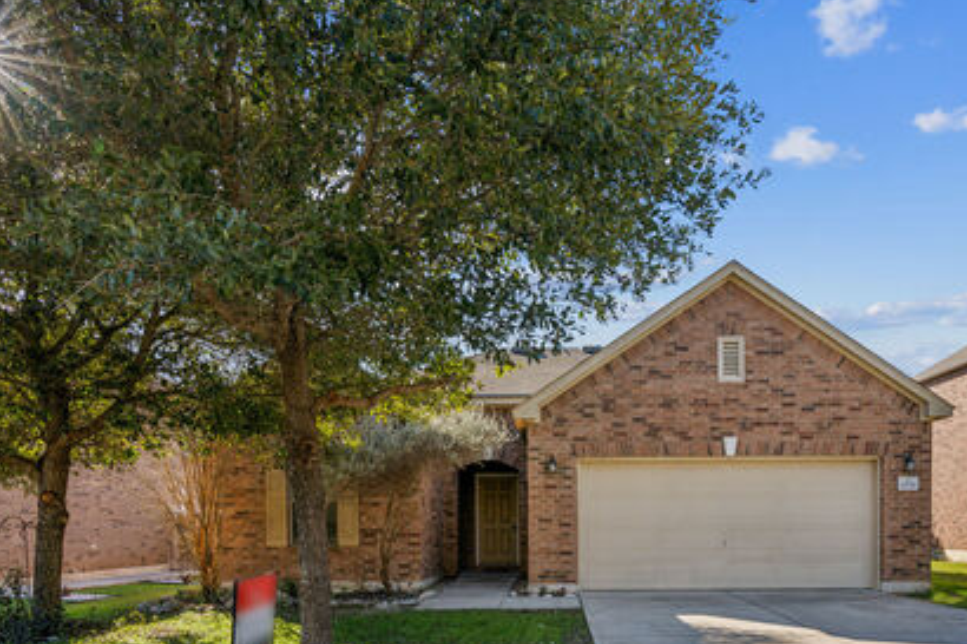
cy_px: 485
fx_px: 671
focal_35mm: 25
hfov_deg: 71.1
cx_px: 557
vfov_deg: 49.2
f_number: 8
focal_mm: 16
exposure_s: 1/400
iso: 320
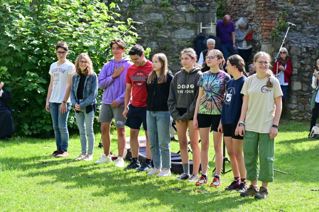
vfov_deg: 15.9
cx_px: 160
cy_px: 106
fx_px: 761
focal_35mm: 86
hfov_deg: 23.7
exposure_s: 1/100
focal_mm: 86
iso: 100
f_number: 6.3
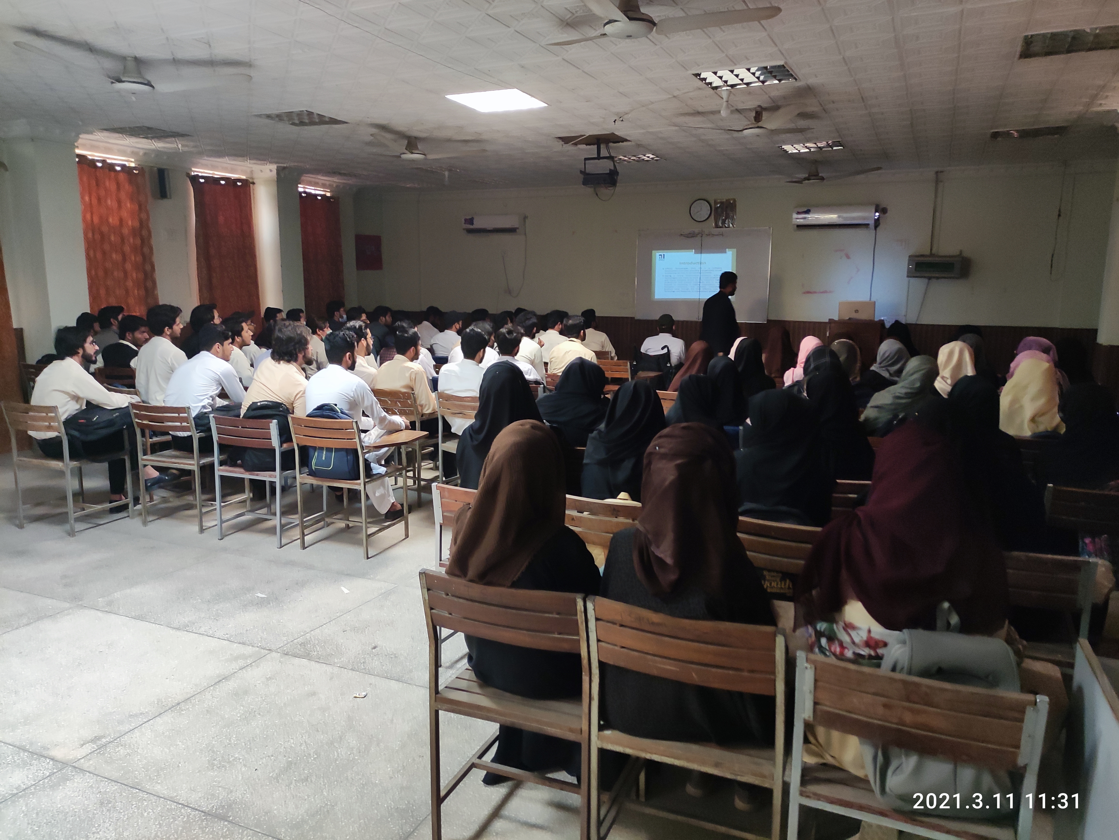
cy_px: 420
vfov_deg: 54.9
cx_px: 560
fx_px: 808
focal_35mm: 25
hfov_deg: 69.4
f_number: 1.89
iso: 686
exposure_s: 1/33
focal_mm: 5.43
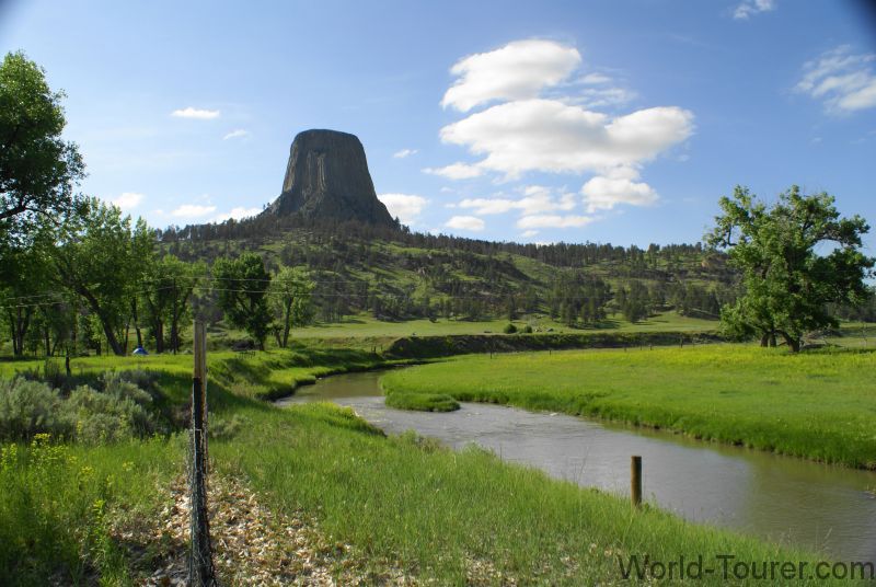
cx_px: 438
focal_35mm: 27
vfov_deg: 48.1
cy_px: 294
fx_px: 658
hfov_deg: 67.3
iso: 100
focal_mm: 18
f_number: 10
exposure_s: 1/80
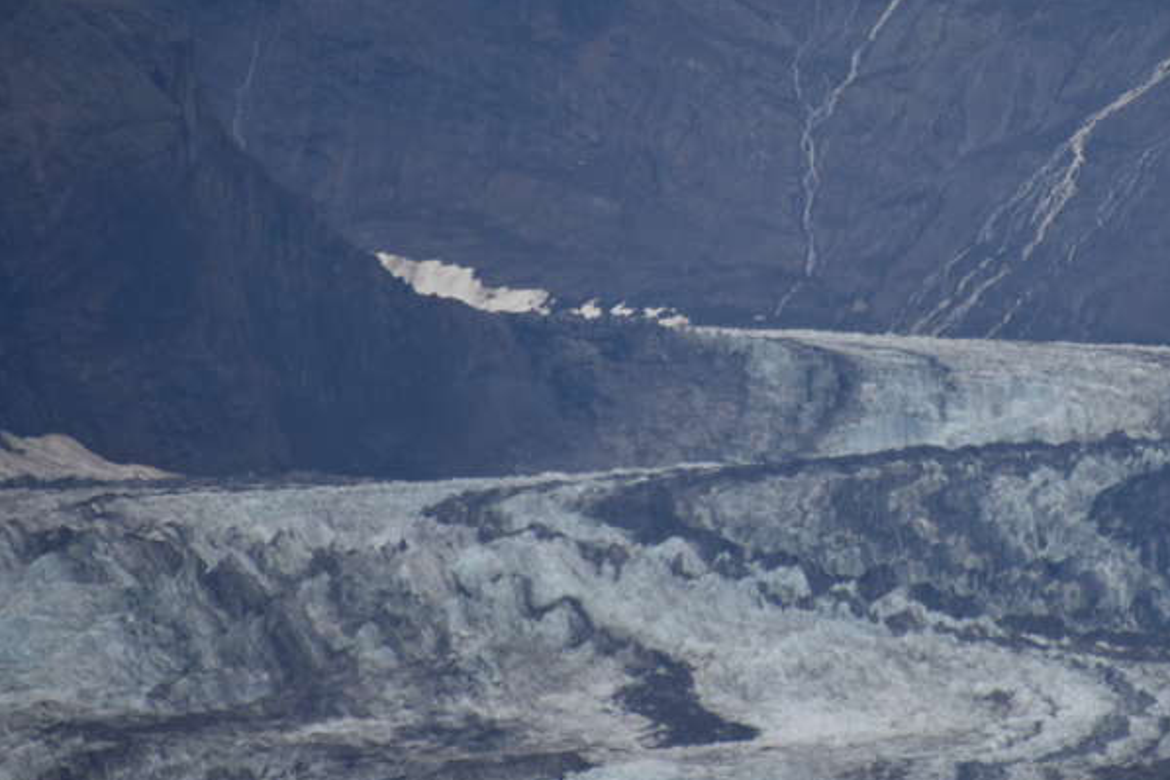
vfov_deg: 2.1
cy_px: 282
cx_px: 939
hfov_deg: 3.2
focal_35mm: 643
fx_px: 20896
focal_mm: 300
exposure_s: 1/640
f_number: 5.6
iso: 220
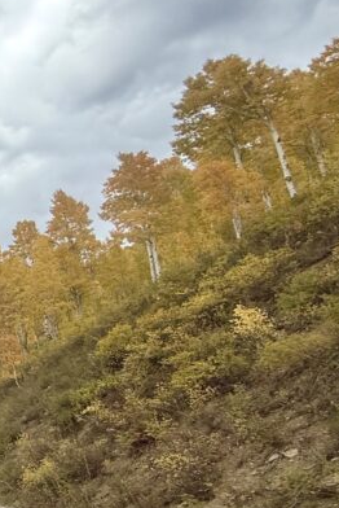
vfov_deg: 48.8
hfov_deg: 20.2
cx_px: -314
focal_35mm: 38
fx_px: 536
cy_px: 377
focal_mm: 2.22
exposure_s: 1/1339
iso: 50
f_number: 2.2
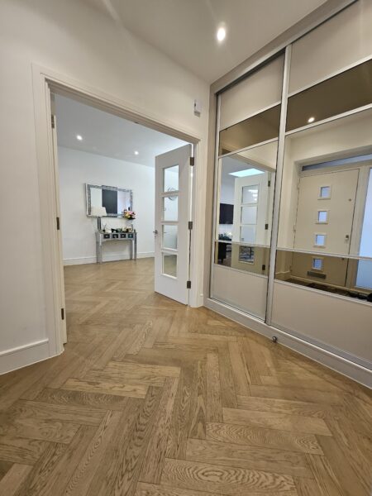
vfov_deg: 106.2
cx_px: 186
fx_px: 186
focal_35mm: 13
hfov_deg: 89.9
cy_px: 248
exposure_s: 1/50
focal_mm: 1.74
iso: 125
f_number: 2.2
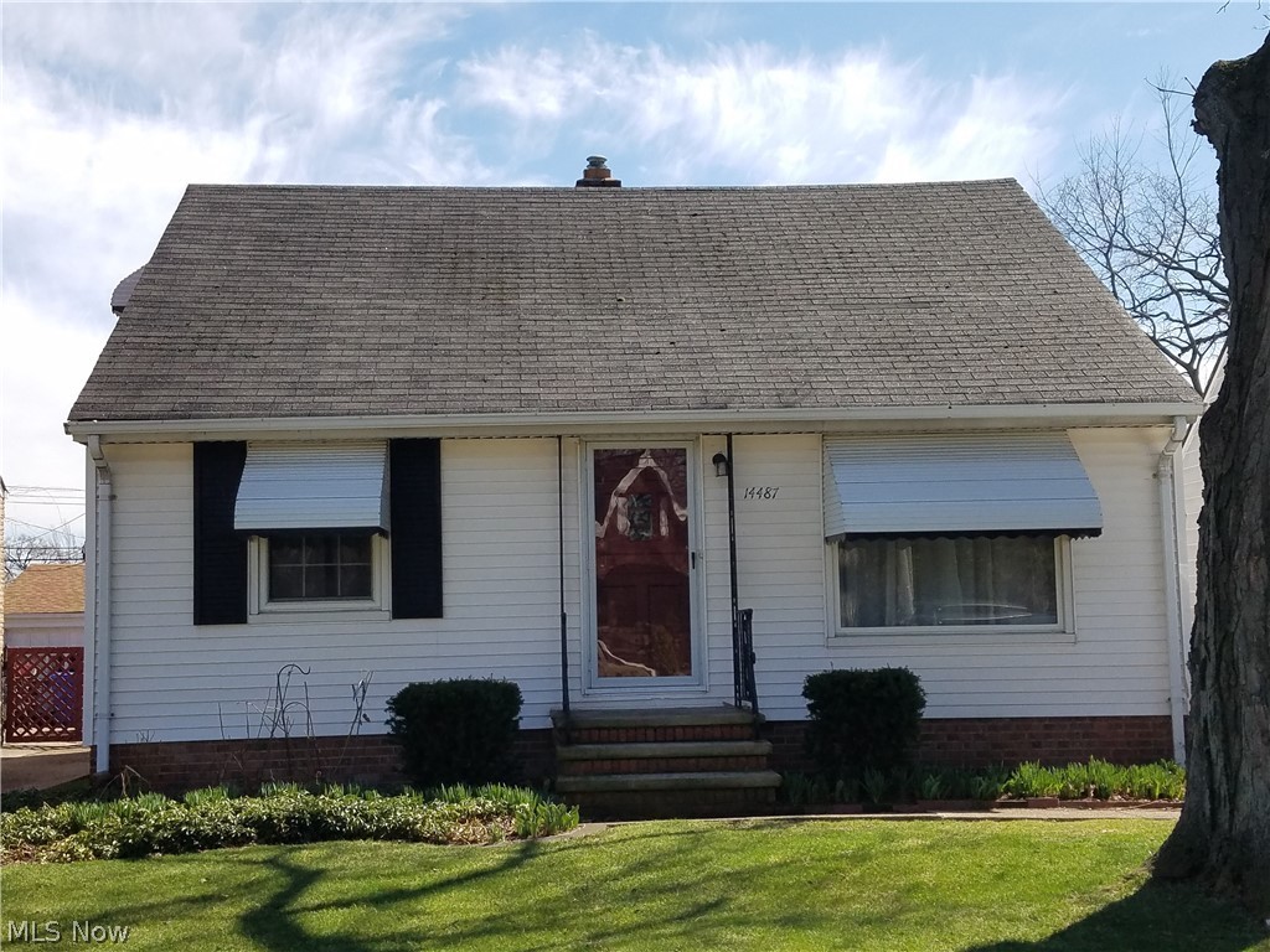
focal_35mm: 26
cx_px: 635
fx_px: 954
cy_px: 476
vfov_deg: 53.1
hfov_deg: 67.3
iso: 50
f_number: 1.7
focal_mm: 4.2
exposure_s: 1/2456
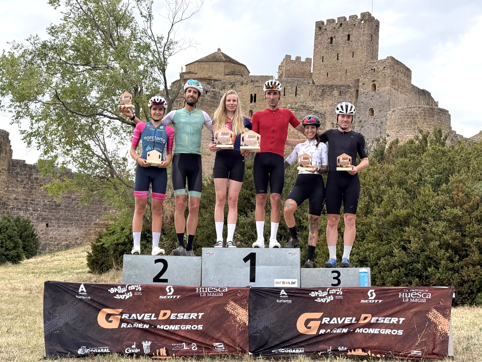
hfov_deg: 39.7
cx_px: 241
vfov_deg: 30.3
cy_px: 181
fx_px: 668
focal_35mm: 48
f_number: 1.78
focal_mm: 6.76
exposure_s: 1/463
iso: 100
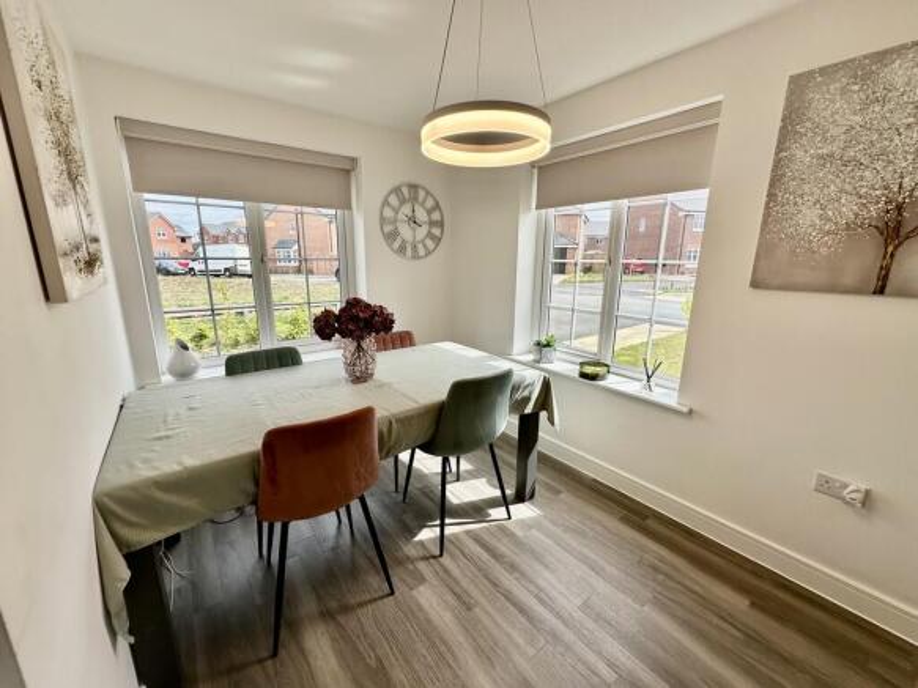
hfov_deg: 102.1
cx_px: 459
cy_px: 344
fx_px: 371
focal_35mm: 14
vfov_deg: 85.7
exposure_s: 1/157
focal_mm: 2.22
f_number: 2.2
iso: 40
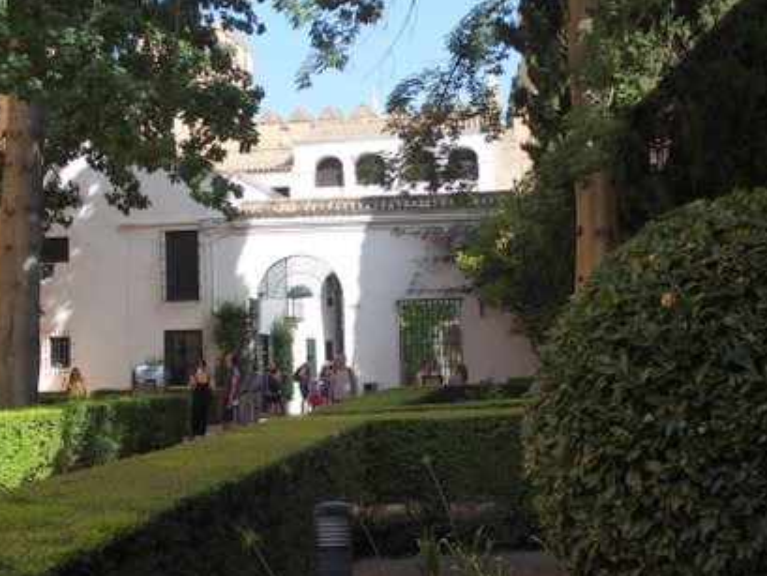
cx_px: 390
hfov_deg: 35.5
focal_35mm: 54
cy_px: 263
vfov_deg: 27.0
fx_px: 1197
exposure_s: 1/500
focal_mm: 9.8
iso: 100
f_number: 3.5
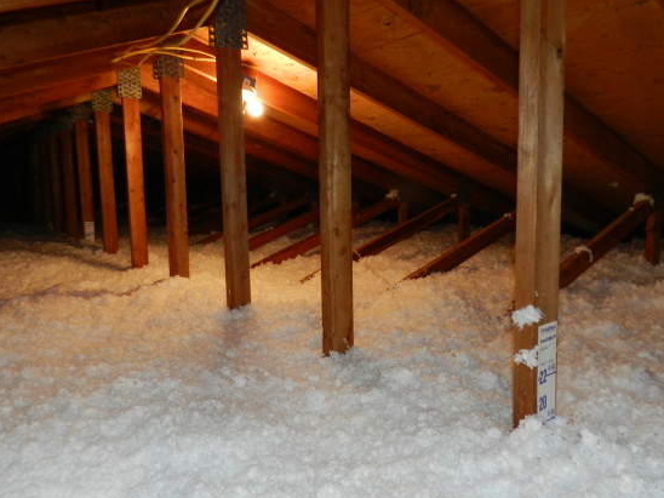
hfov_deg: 67.2
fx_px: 499
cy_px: 232
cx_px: 313
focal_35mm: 26
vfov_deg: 53.0
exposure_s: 1/30
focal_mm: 4
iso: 200
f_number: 3.4
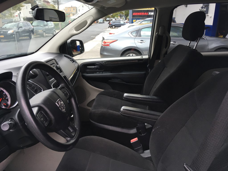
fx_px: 191
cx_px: 114
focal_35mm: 29
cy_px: 86
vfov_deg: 48.2
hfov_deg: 61.7
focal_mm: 4.15
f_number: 2.2
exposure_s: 1/40
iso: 32
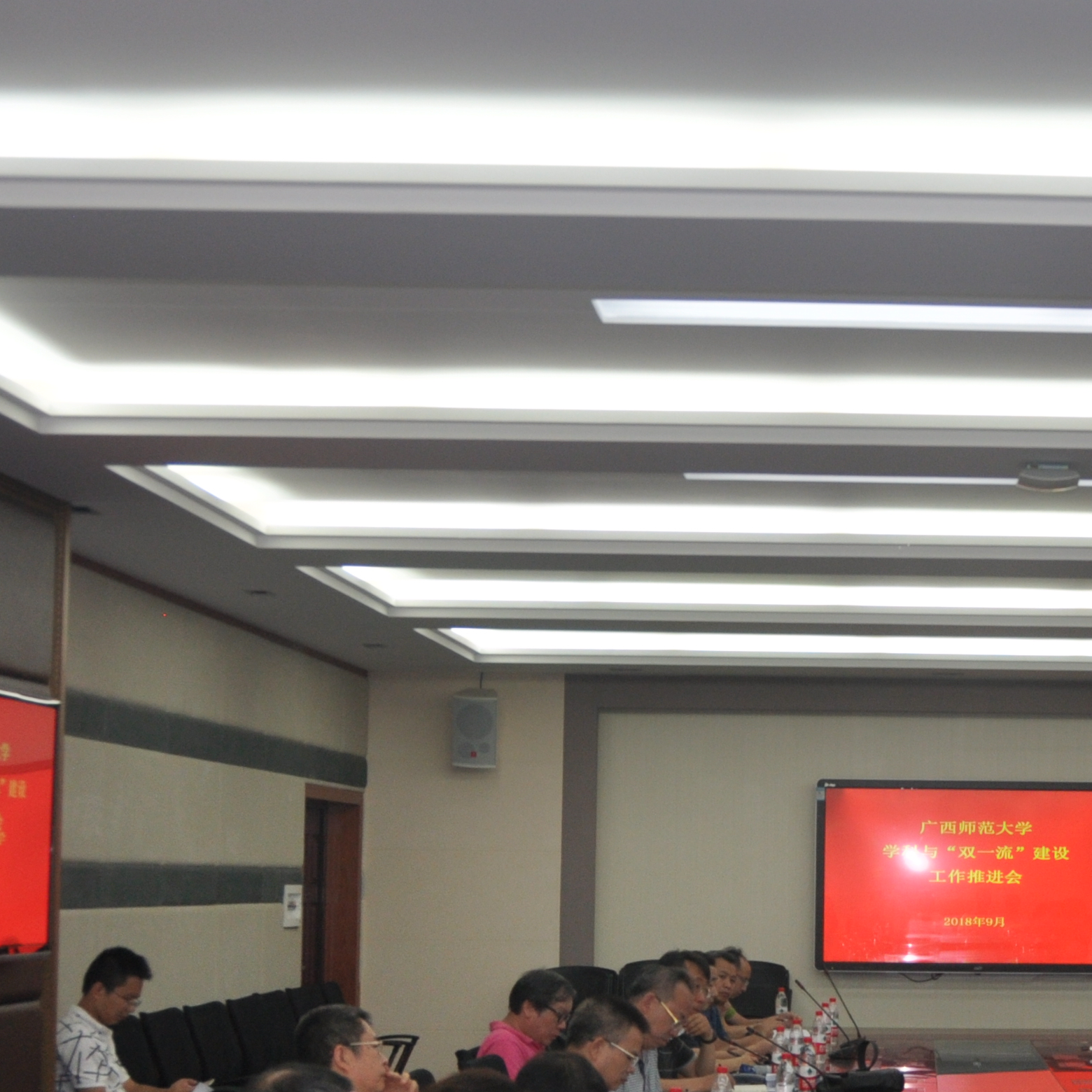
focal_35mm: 70
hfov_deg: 23.8
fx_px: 2498
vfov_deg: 24.5
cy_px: 740
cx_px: 1038
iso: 400
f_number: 3.5
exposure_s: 1/100
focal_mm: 20
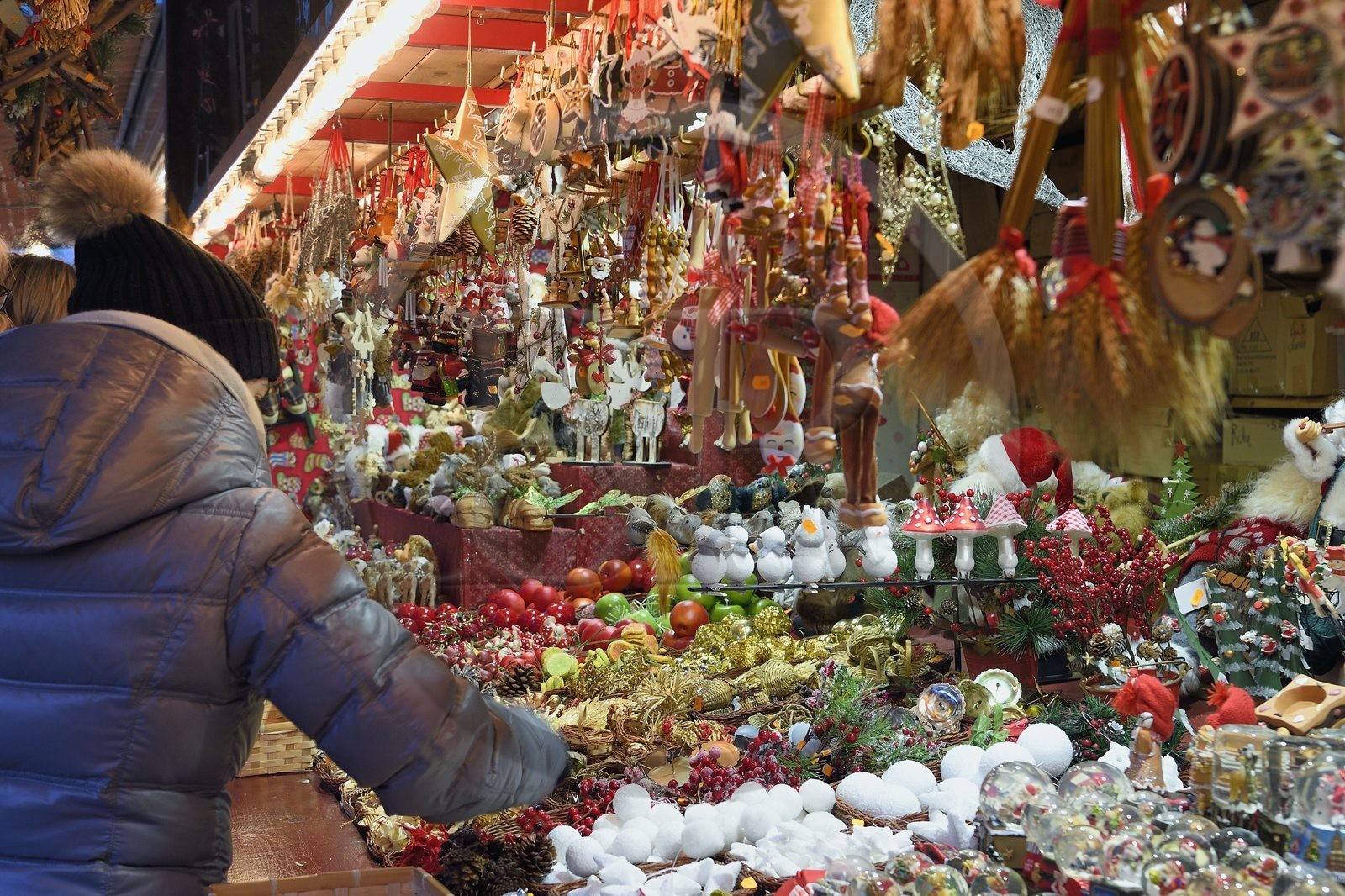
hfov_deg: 41.1
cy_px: 448
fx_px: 1793
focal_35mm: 48
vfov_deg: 28.1
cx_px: 672
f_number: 7.1
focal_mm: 48
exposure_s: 1/30
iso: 800
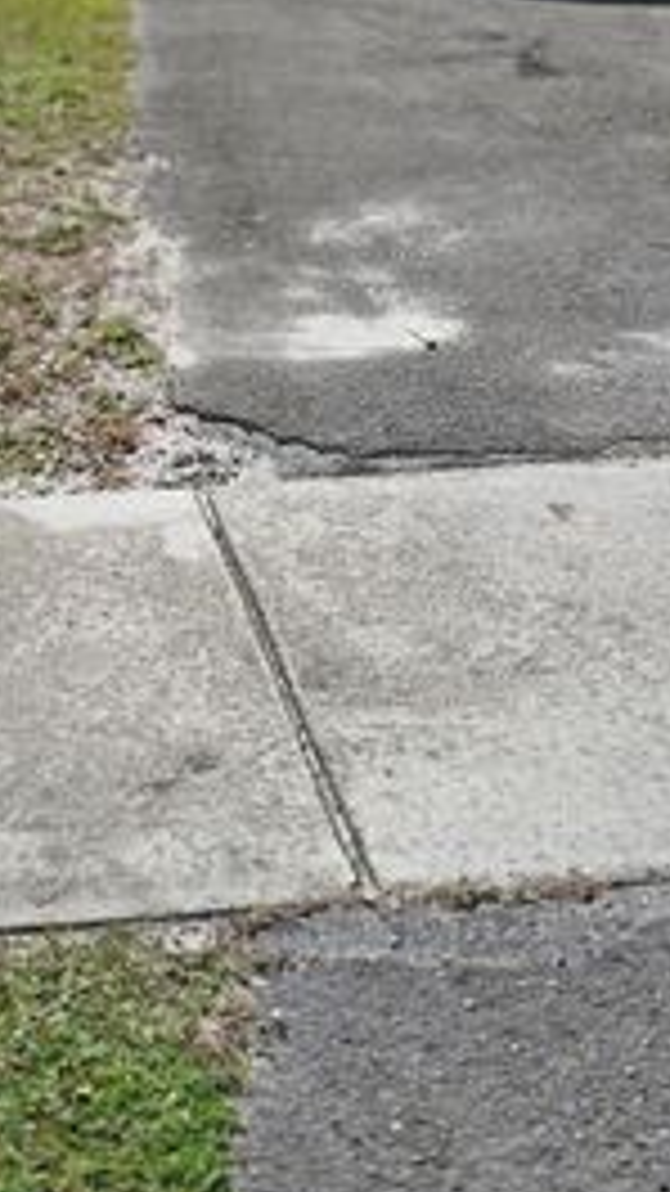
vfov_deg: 33.2
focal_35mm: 63
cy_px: 457
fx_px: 1990
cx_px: 81
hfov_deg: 18.8
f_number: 1.7
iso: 80
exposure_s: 1/6809
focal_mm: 6.3
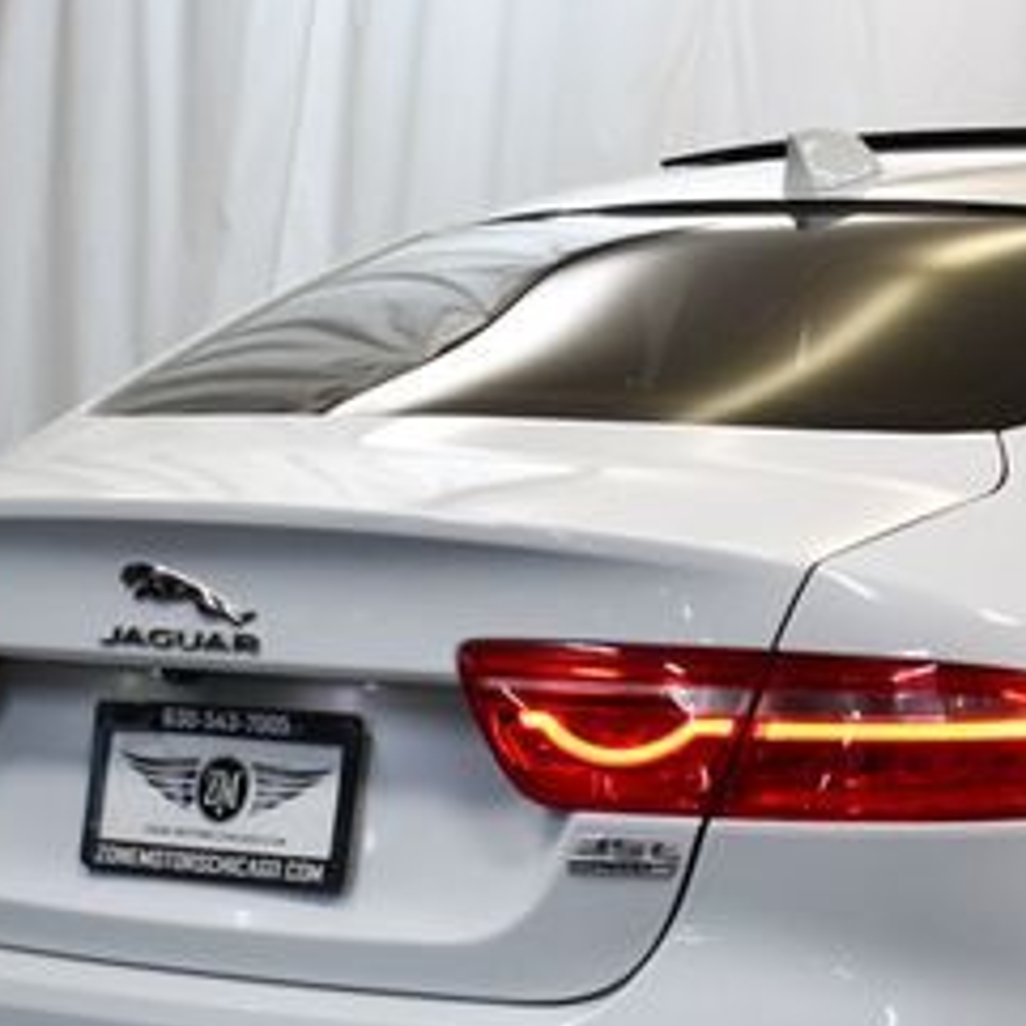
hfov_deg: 15.2
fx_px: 3789
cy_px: 732
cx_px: 966
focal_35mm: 113
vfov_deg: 15.4
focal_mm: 25
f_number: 4
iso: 800
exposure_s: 1/200
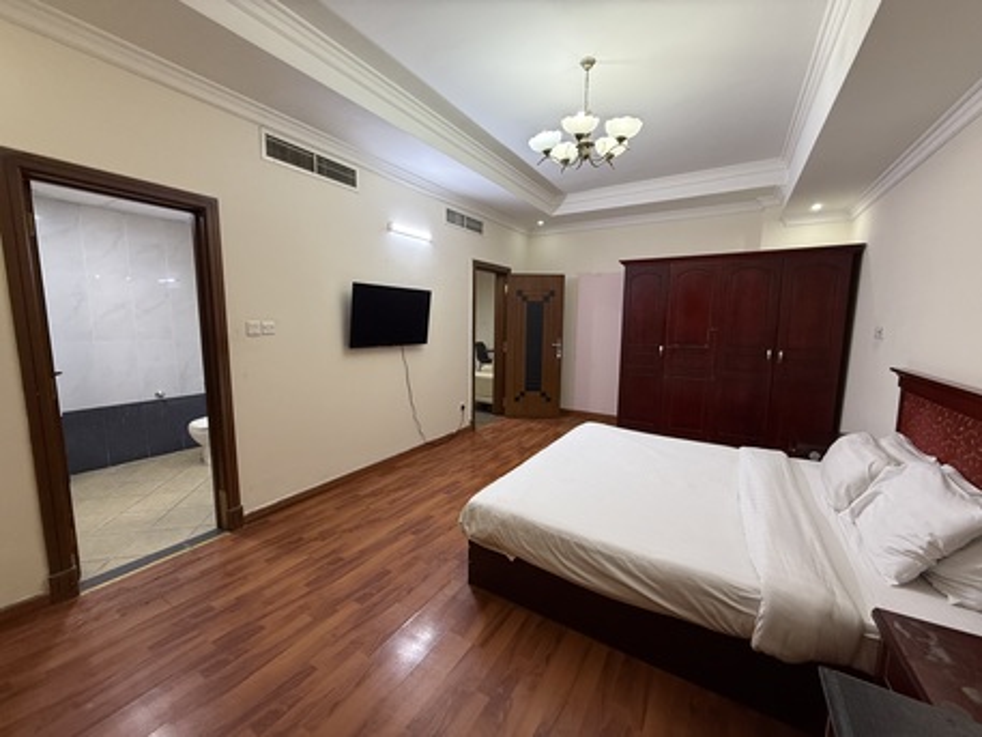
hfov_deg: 102.0
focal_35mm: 14
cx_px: 491
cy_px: 368
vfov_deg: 85.7
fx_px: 397
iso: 250
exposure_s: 1/50
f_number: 2.2
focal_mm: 2.22
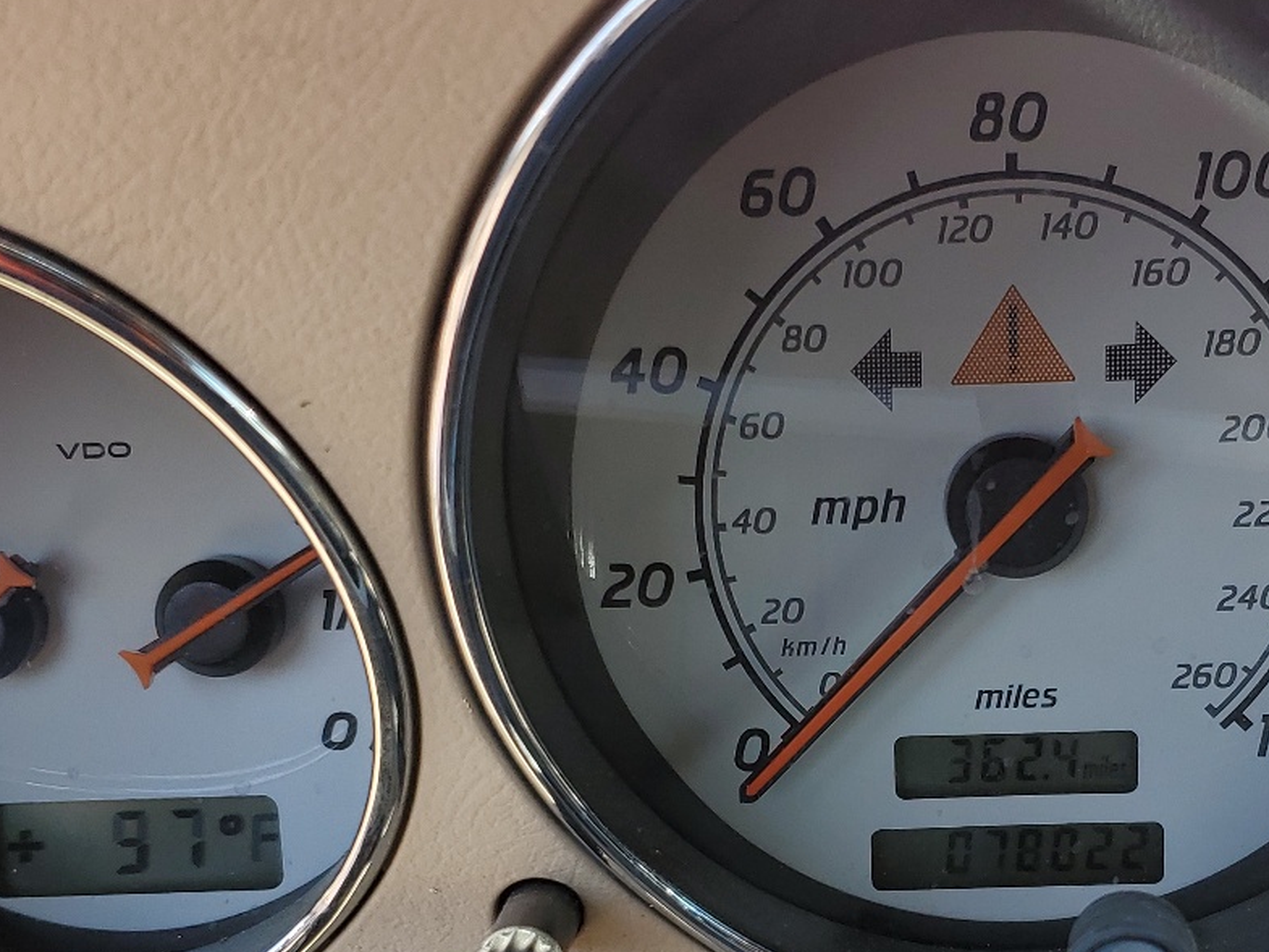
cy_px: 729
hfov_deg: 35.7
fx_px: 1943
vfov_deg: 27.1
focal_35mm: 53
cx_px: 873
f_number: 1.5
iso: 50
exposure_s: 1/400
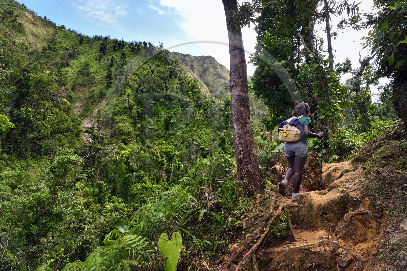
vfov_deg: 49.5
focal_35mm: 26
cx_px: 204
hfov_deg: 69.4
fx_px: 294
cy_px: 136
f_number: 13
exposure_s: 1/160
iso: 800
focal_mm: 26
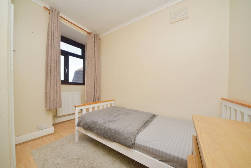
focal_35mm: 12
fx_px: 84
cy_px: 84
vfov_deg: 90.1
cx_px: 126
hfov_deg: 112.6
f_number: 10
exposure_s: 1/60
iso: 320
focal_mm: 12
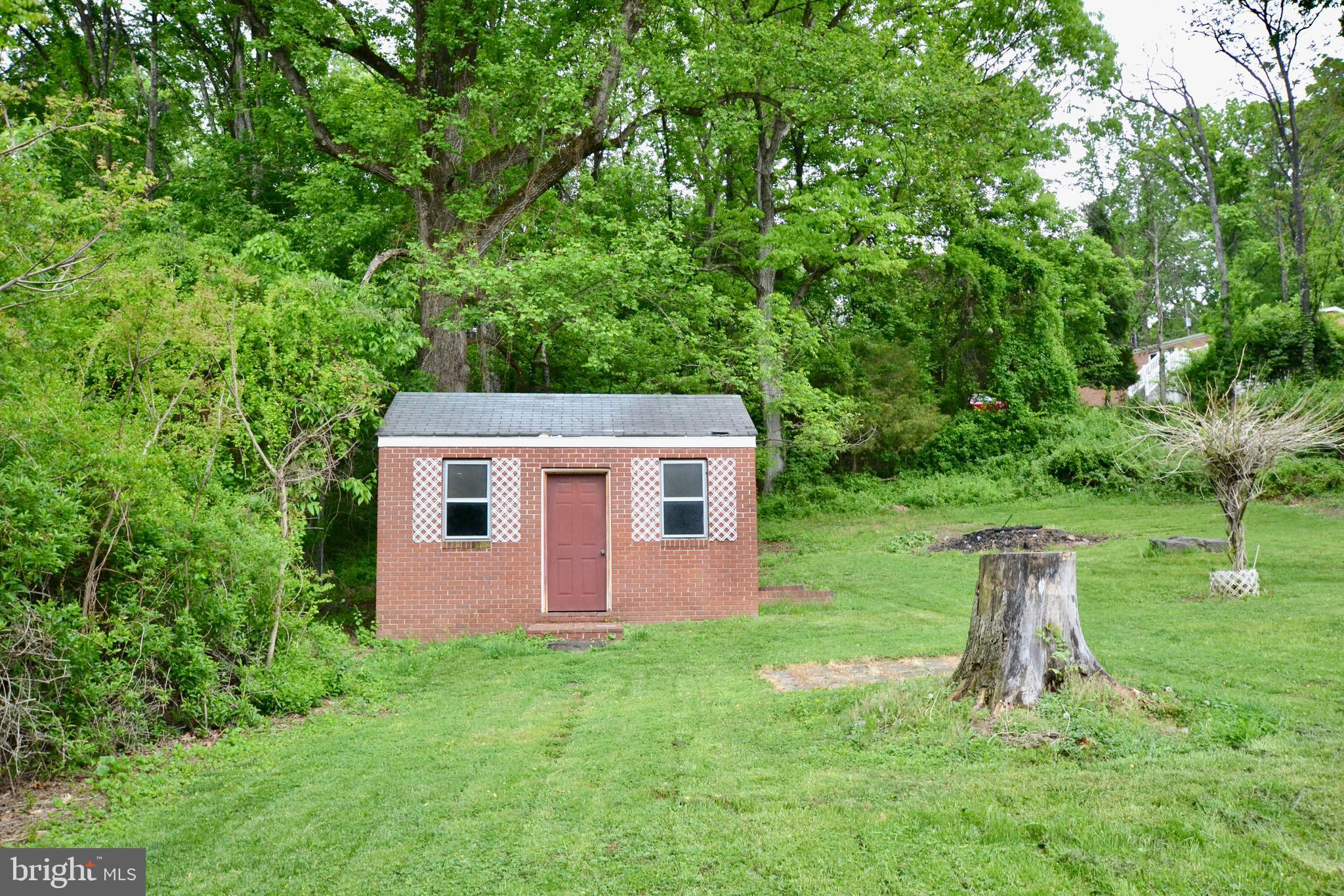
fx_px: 1120
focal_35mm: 30
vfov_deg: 43.6
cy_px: 448
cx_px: 672
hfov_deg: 61.9
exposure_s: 1/1250
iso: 1600
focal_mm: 20
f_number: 3.5
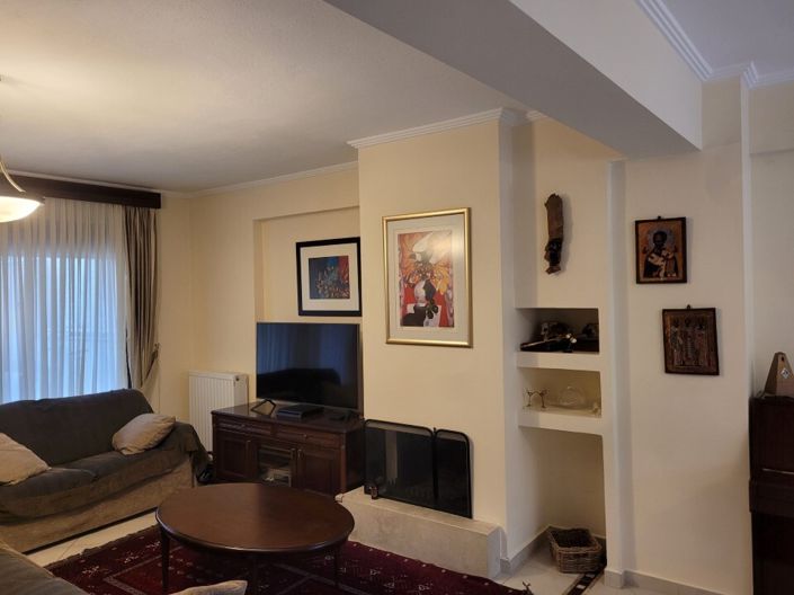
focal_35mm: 26
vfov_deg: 53.0
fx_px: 596
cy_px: 298
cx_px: 397
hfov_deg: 67.3
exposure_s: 1/50
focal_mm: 5.4
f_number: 1.8
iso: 250
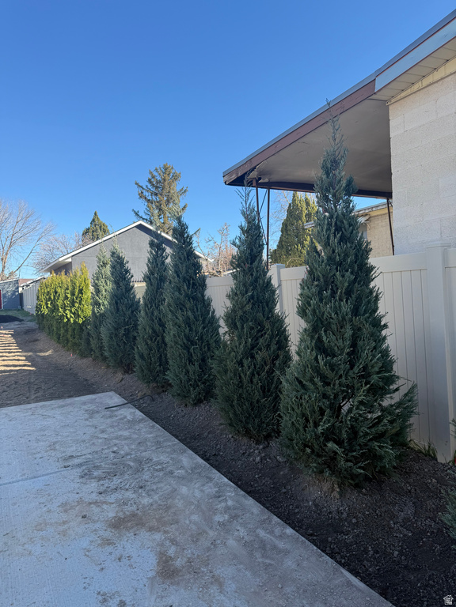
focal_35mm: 24
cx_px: 228
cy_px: 304
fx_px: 422
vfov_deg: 71.6
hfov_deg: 56.8
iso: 80
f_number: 1.78
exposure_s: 1/1314
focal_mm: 6.76
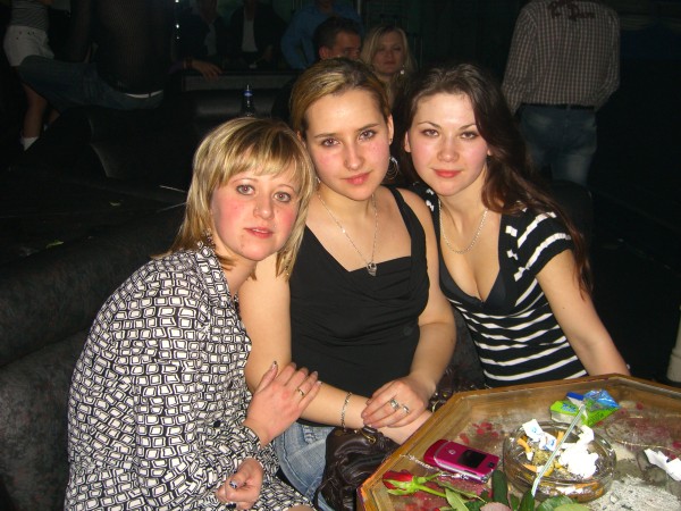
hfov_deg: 49.0
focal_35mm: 38
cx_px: 340
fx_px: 748
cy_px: 256
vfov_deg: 37.7
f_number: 2.8
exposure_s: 1/60
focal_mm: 7.9
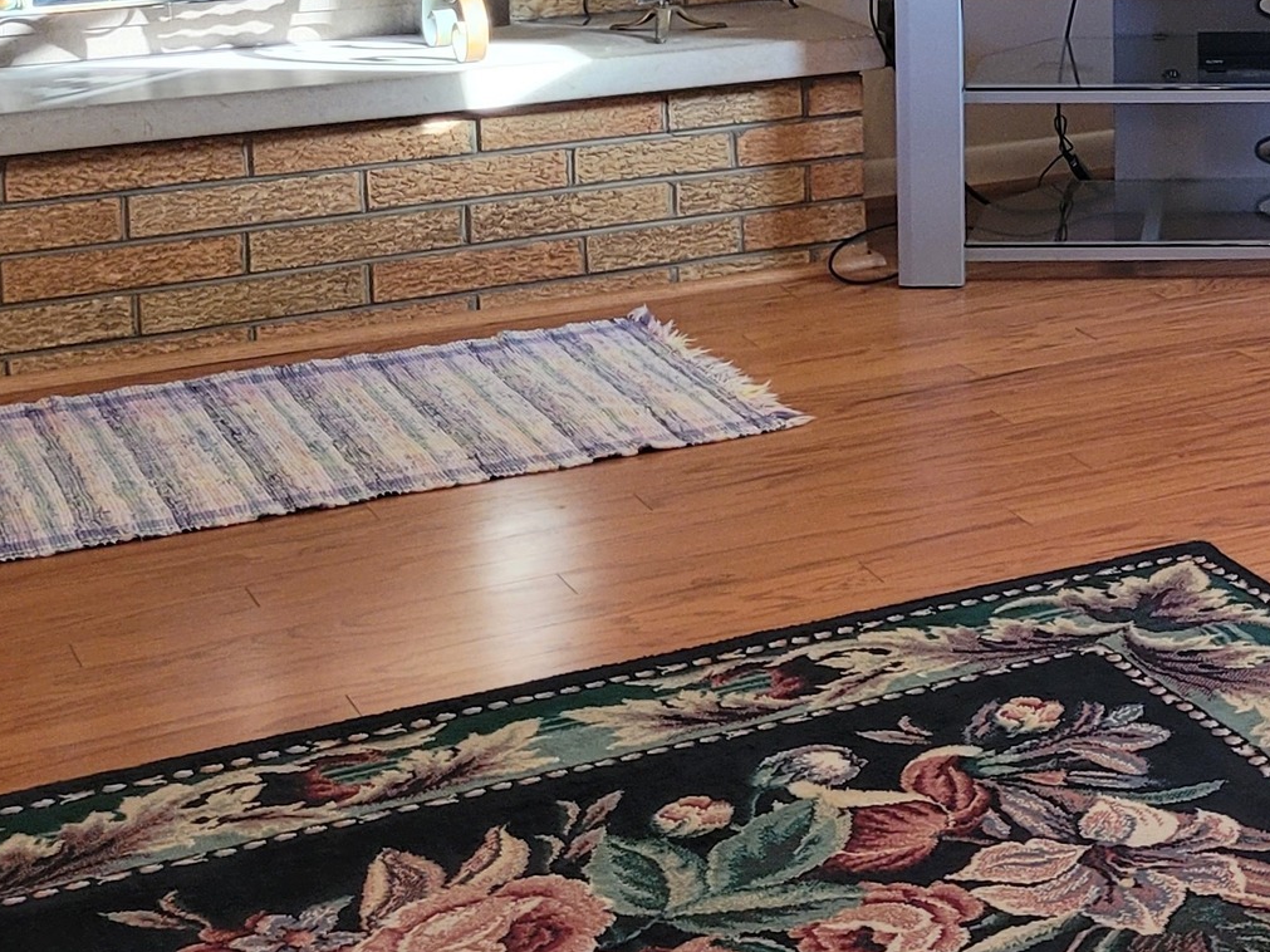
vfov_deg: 18.1
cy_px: -29
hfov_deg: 22.4
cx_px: 1608
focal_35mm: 79
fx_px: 2898
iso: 200
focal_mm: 5.4
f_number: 1.8
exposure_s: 1/60
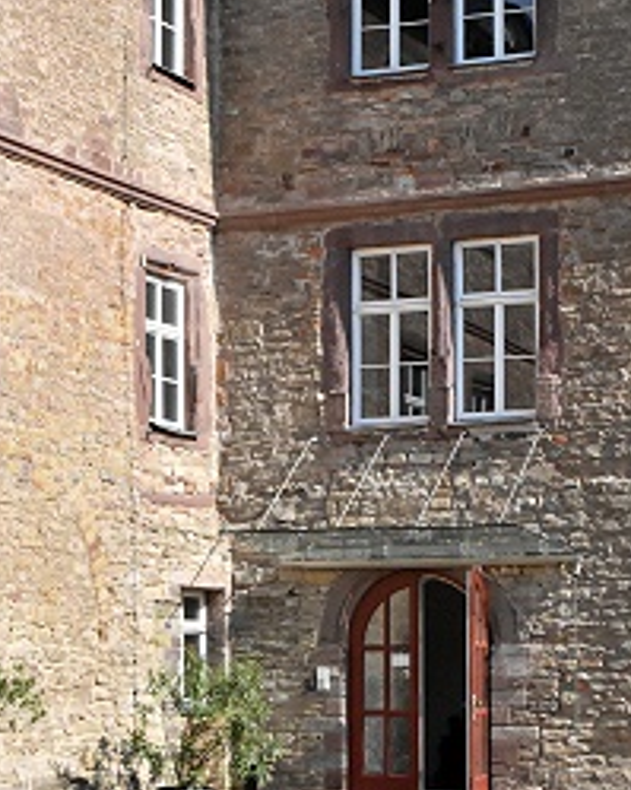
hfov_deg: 16.1
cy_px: 531
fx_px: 2219
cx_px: 455
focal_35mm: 95
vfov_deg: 20.1
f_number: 10
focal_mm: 38
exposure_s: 1/8000
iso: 3200
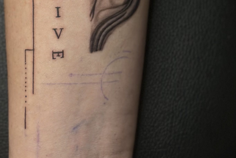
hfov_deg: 13.9
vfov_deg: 8.8
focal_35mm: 148
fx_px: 970
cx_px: 98
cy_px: -139
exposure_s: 1/209
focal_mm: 6.86
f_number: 1.78
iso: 80
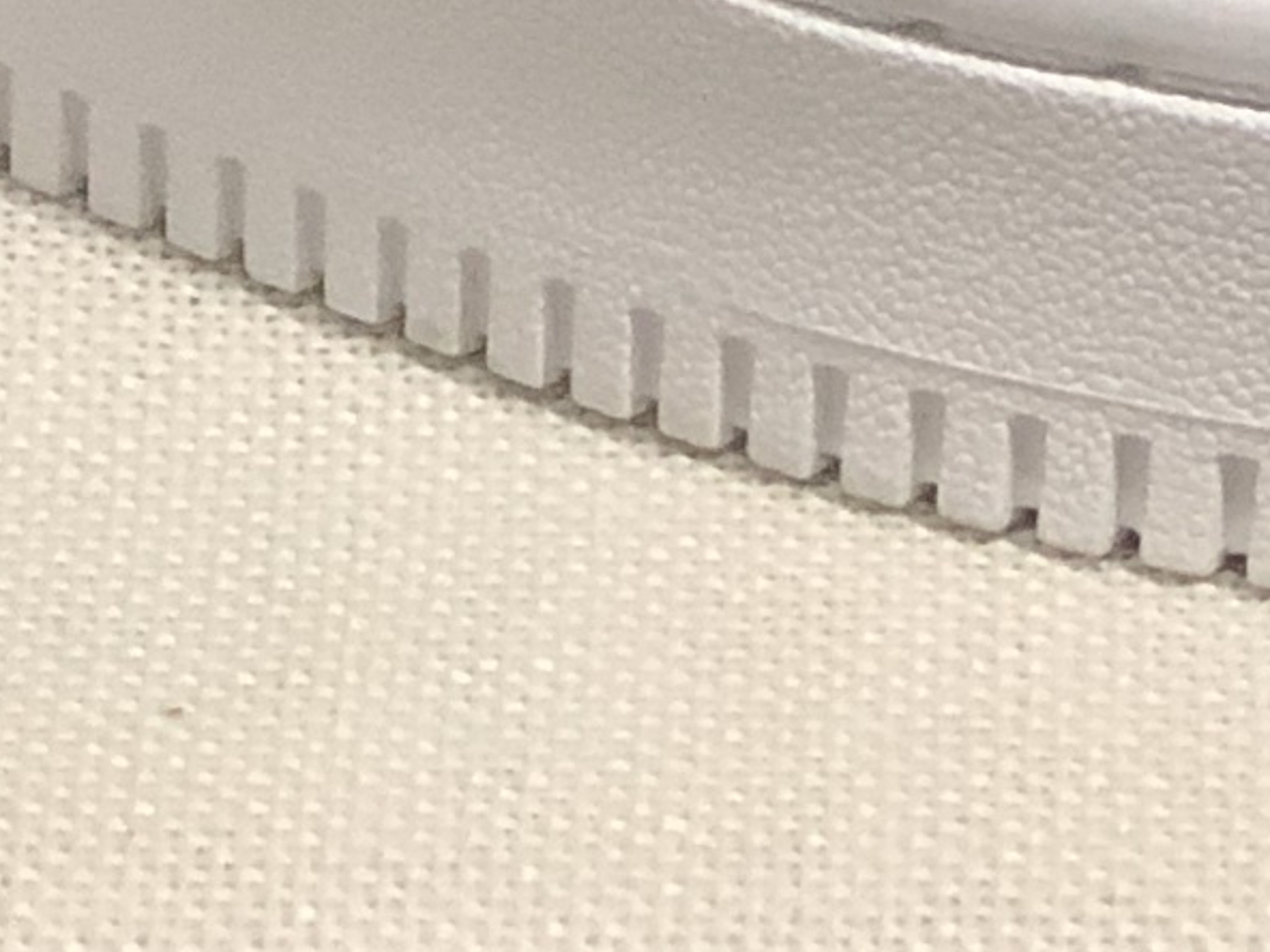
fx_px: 14235
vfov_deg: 3.7
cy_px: -2024
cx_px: 1279
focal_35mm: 388
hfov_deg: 5.1
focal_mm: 6.6
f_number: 2.8
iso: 64
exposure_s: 1/30
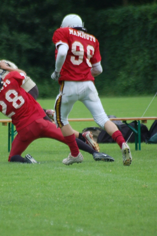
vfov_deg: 3.0
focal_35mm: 679
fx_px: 4441
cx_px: 53
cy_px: 118
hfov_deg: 2.0
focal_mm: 300
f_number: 5.6
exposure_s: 1/640
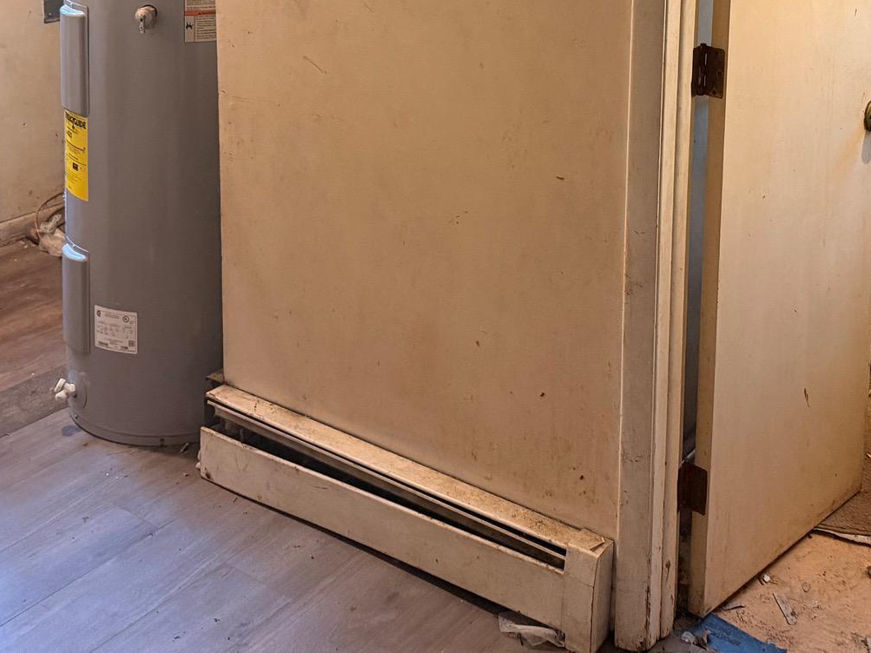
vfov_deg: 27.8
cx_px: 506
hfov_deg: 38.8
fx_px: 1233
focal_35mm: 49
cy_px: -9
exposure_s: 1/60
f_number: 1.78
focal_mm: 6.76
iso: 400
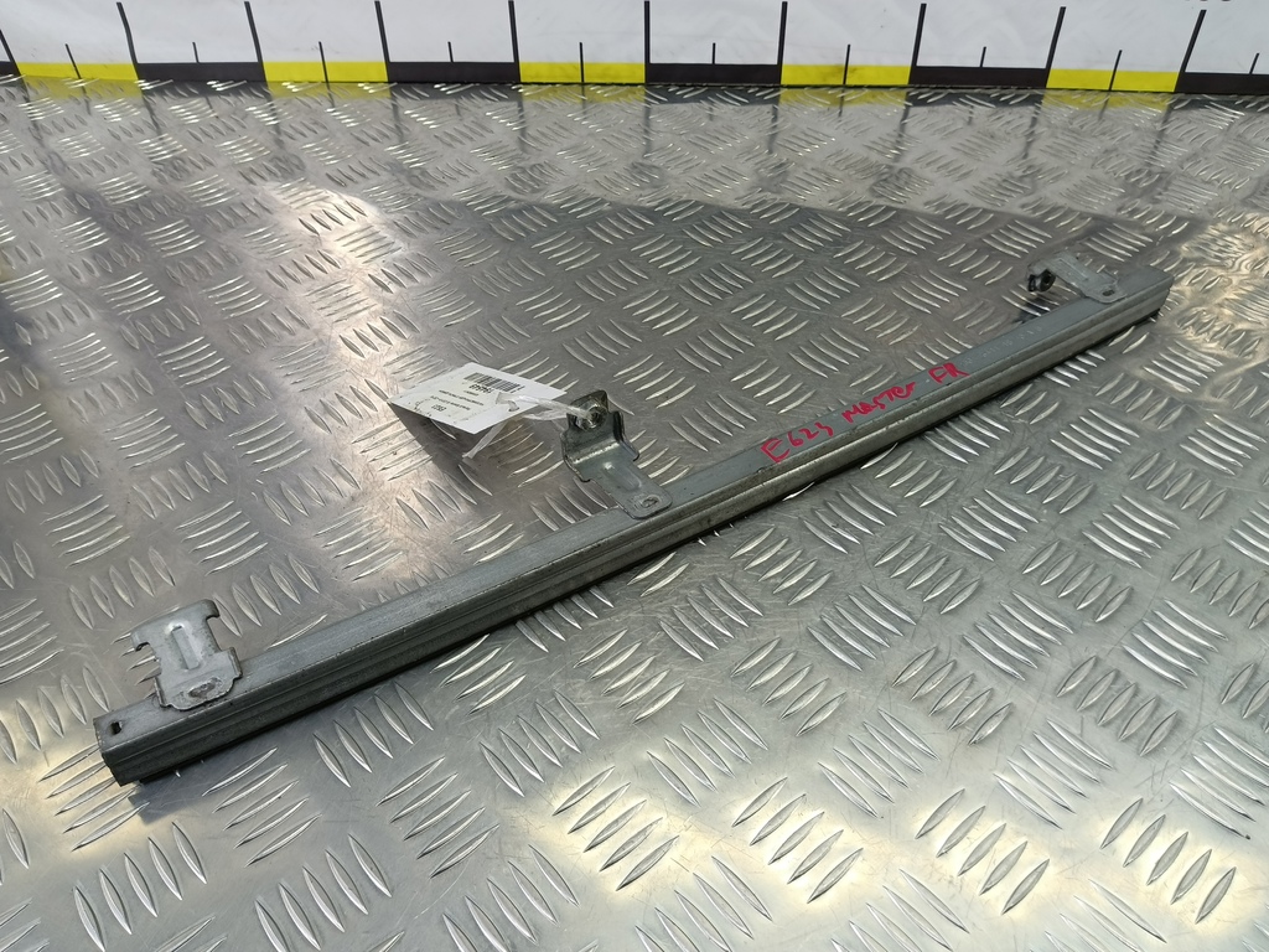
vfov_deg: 58.9
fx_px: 843
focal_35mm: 23
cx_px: 634
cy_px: 476
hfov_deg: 73.9
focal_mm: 4.11
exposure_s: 1/50
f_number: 1.6
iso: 82
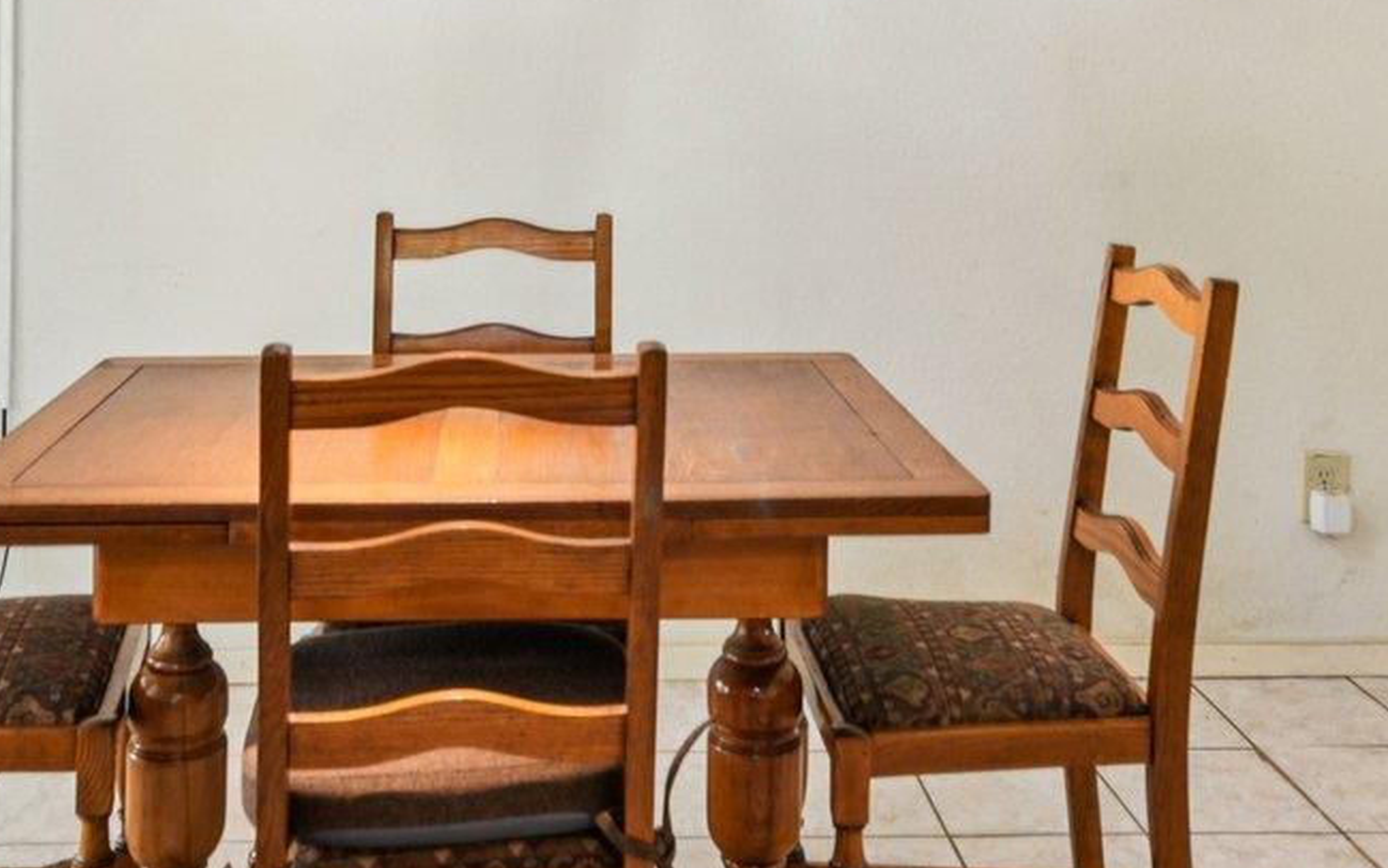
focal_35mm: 45
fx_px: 1703
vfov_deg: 27.0
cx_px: 588
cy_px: -9
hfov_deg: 44.2
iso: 250
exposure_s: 1/8
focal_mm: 14
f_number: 8
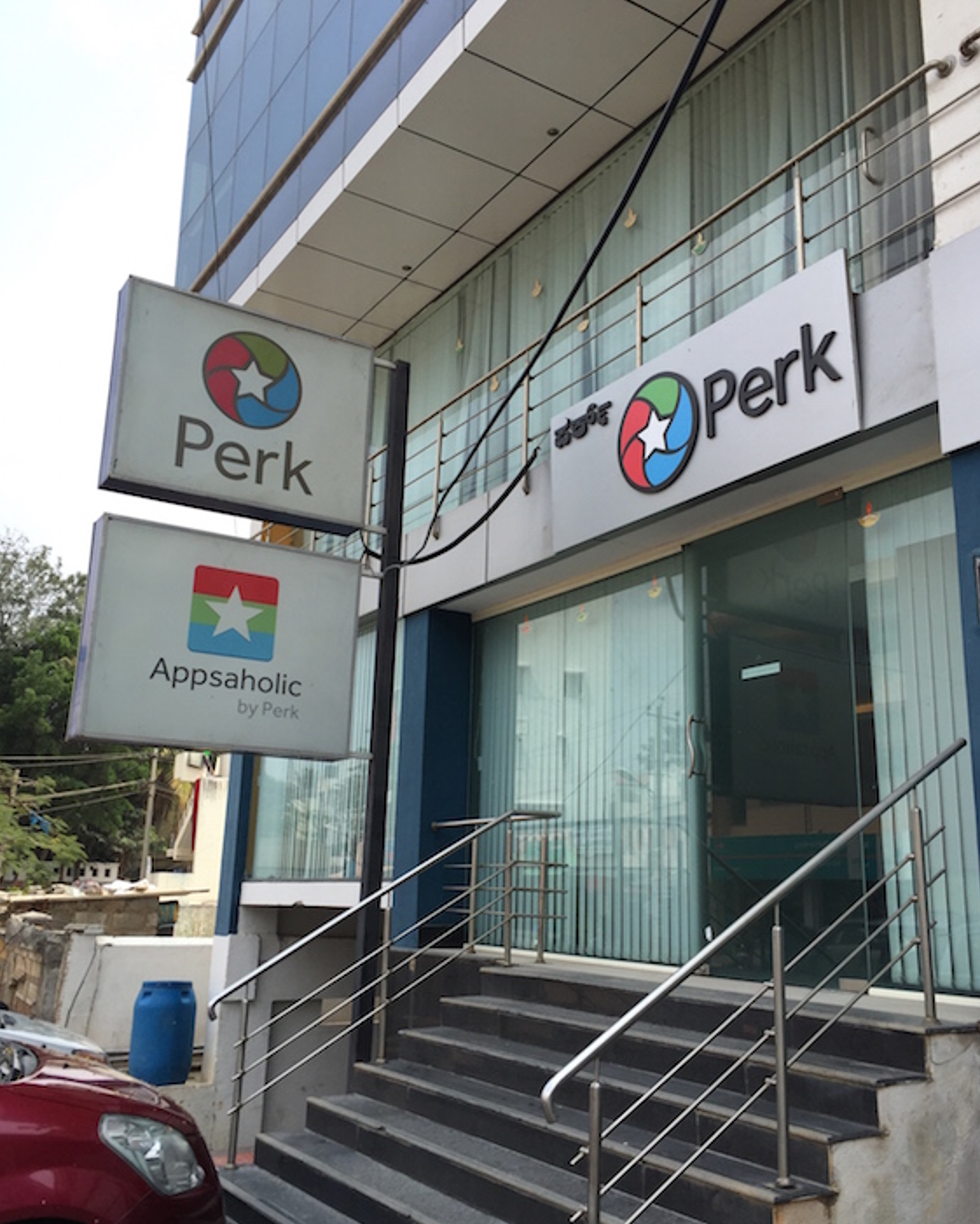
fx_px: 1124
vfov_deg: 57.2
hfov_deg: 47.1
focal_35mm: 31
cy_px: 622
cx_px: 500
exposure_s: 1/1319
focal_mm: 4.15
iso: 32
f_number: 2.2
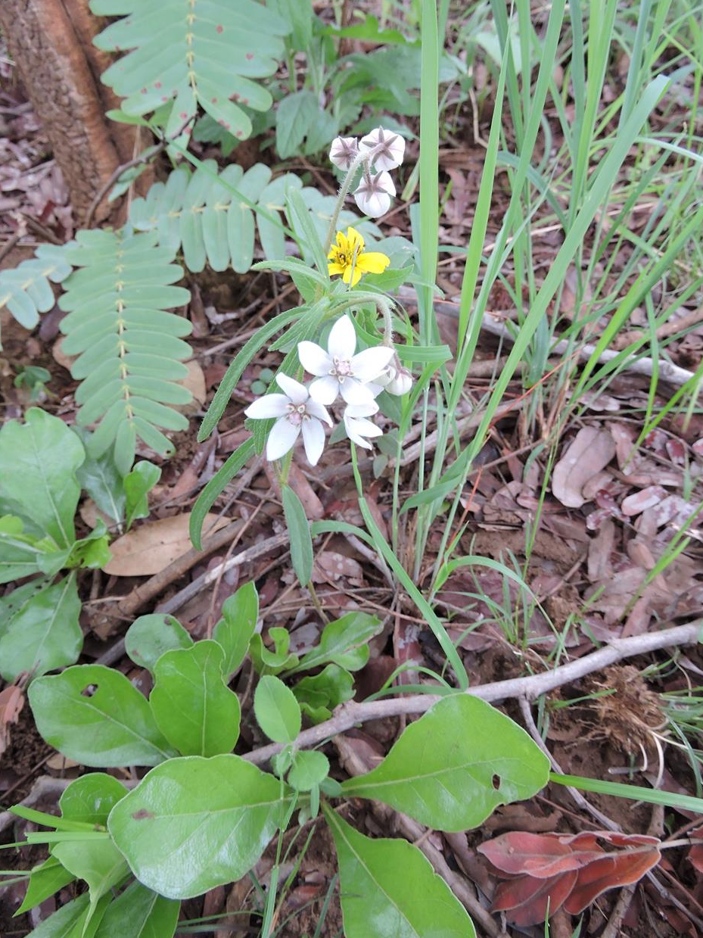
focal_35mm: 25
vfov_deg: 69.4
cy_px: 462
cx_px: 357
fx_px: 677
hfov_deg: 54.9
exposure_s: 1/30
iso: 160
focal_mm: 4.3
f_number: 3.3
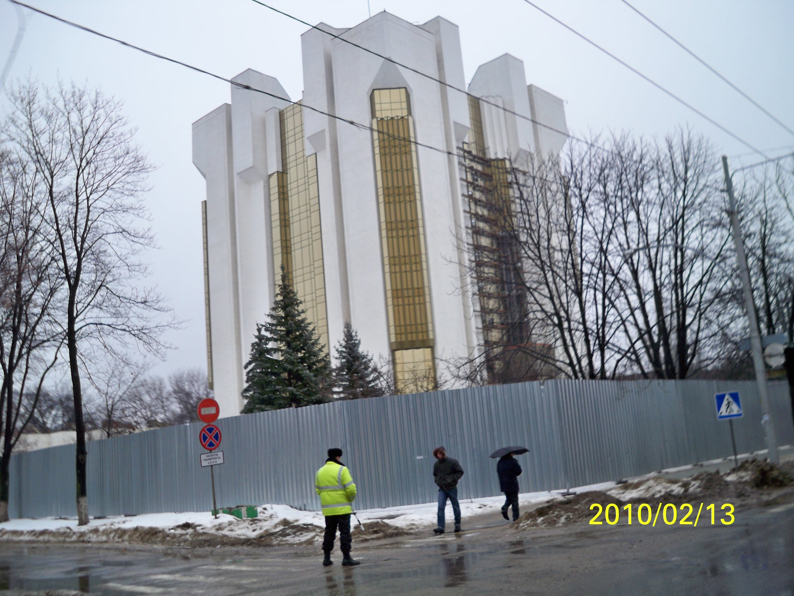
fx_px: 803
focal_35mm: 35
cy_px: 298
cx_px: 397
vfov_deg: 40.7
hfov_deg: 52.6
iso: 64
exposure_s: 1/125
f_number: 3.1
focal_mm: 6.3
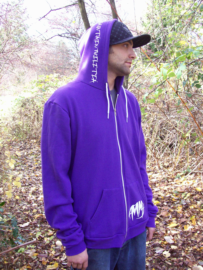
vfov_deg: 51.4
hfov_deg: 39.6
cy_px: 135
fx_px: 282
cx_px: 102
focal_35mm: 36
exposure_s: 1/81.8
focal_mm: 6
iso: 80
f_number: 2.7
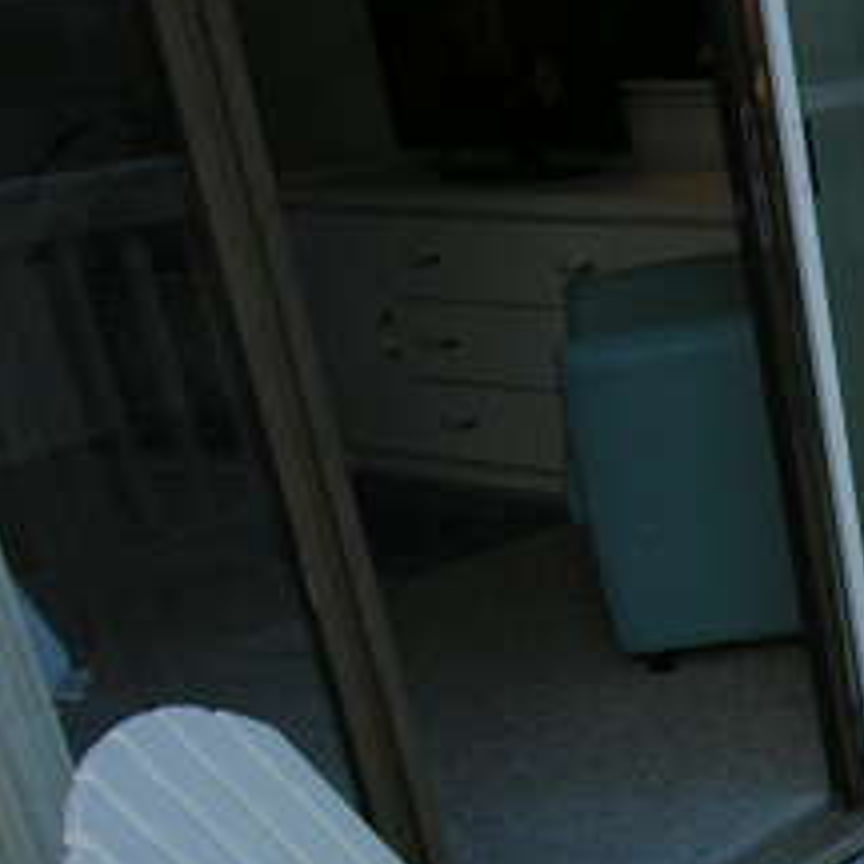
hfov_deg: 21.0
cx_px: 1358
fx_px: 1892
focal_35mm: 67
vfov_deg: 23.7
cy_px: 1004
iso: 50
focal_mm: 6.1
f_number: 4.5
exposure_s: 1/142
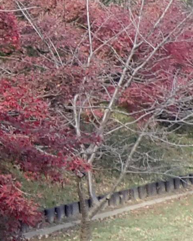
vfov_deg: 11.7
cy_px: 40
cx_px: -398
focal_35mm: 164
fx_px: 1171
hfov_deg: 8.0
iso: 100
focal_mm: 4.5
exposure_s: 1/160
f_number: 2.8
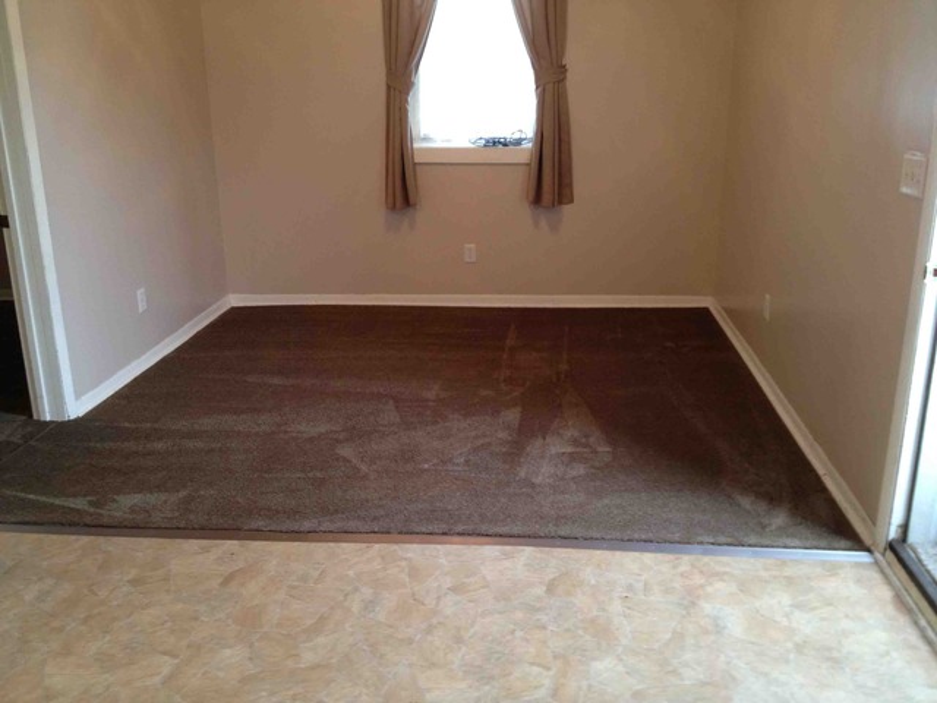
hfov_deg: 52.6
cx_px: 468
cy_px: 352
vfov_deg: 40.7
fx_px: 947
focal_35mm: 35
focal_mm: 4.28
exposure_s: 1/20
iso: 100
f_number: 2.4
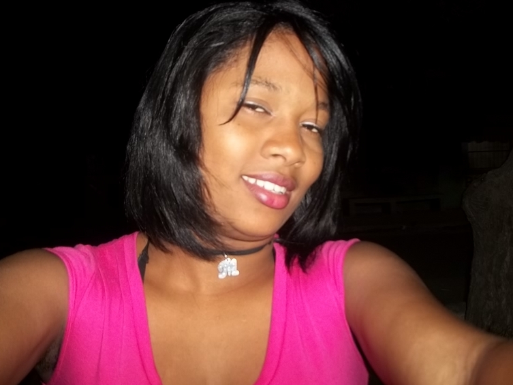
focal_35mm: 34
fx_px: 504
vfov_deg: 41.8
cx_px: 255
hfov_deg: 53.9
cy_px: 184
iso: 64
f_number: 2.9
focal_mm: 5.7
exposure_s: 1/30
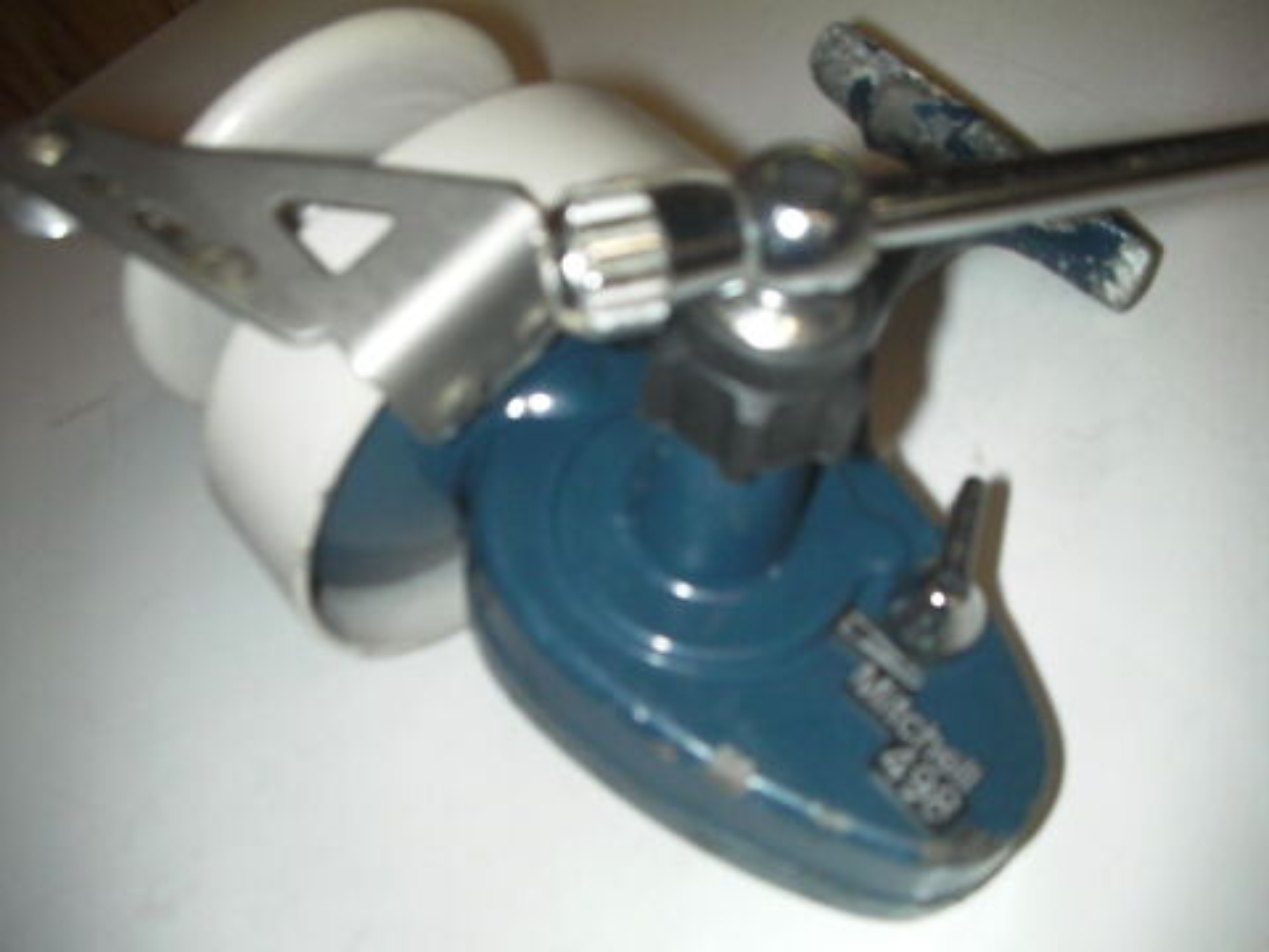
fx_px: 1393
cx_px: 634
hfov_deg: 49.0
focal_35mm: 38
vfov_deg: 37.7
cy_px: 476
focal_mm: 6.3
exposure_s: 1/30
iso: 200
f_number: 3.5
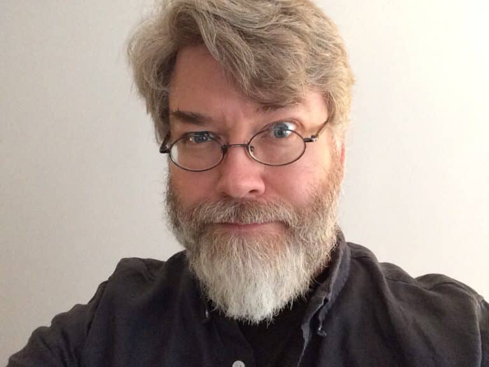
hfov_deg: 58.4
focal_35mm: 31
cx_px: 244
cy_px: 184
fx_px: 438
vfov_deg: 45.4
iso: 500
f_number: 2.4
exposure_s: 1/15
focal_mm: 2.15
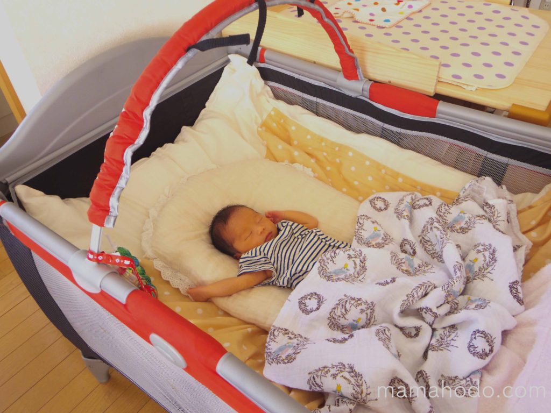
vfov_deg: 51.4
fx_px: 430
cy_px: 206
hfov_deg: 65.3
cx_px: 276
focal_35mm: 27
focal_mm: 5
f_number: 2.8
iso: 200
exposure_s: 1/50
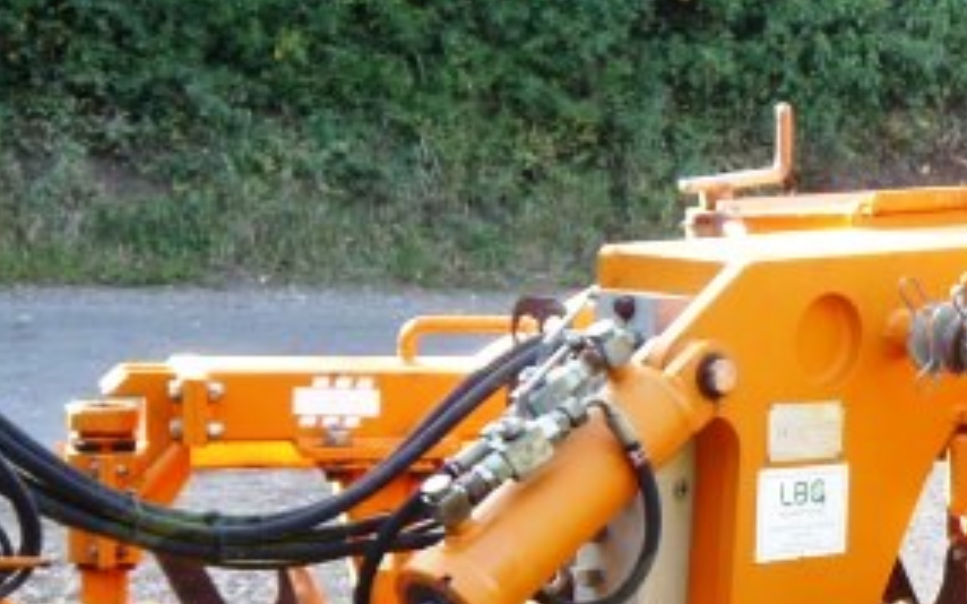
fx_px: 3215
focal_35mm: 122
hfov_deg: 15.8
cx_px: 1422
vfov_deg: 10.7
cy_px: 550
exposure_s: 1/60
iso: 160
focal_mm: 16
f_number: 3.8
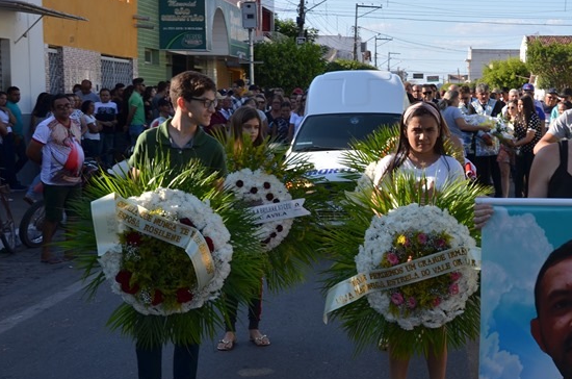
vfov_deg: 20.2
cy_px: 213
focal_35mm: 67
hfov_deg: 29.5
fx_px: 1062
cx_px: 456
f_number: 8
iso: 100
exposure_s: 1/200
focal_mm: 24
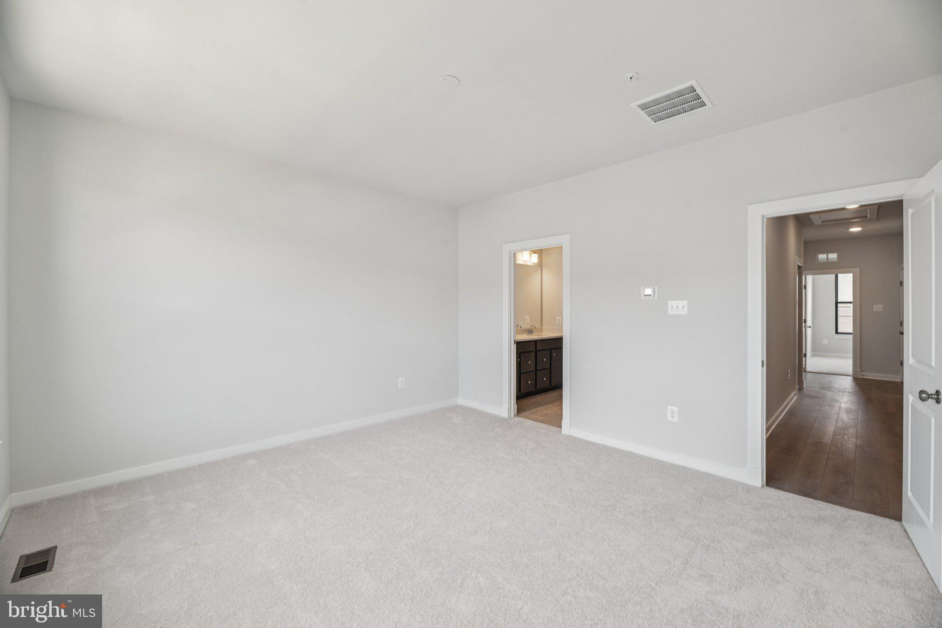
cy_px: 314
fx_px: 366
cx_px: 471
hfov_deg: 104.3
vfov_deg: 81.2
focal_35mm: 14
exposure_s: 1/15
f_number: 8
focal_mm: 14
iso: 125
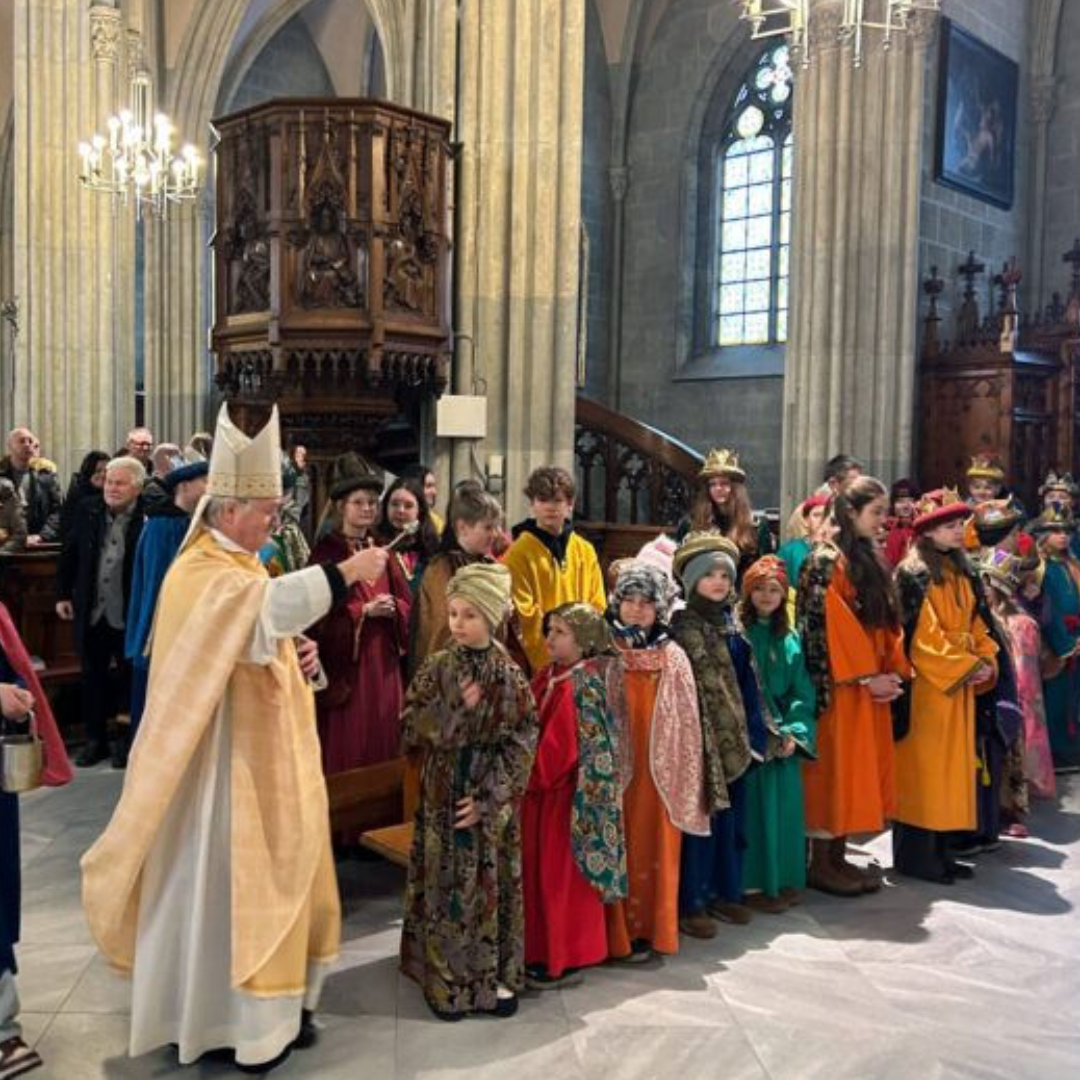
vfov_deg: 48.4
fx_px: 1200
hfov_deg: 47.9
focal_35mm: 34
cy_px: 522
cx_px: 389
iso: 500
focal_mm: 5.7
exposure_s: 1/50
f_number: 1.5
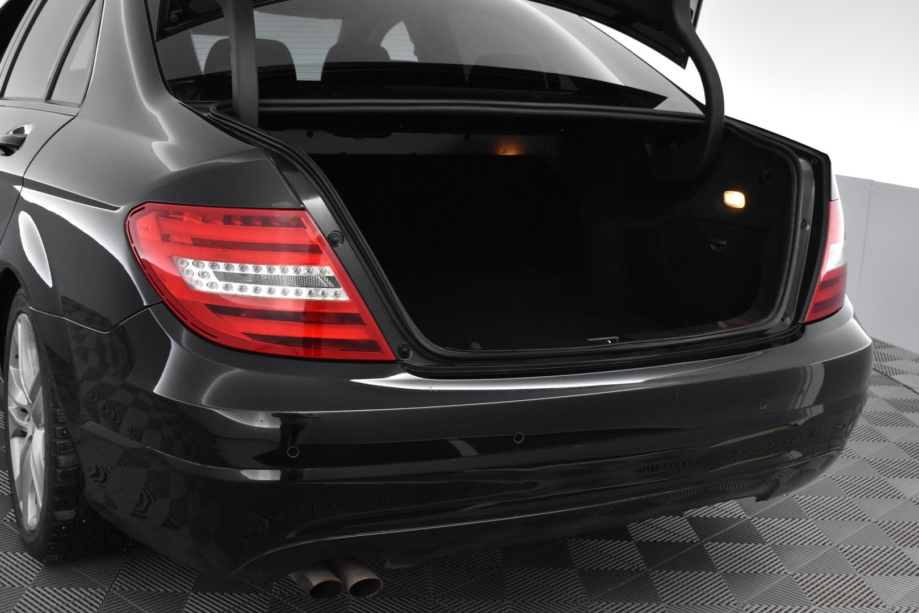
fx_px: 1149
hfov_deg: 43.6
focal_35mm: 45
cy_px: 306
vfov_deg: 29.9
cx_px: 460
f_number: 5.6
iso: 3200
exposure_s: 1/125
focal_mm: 30
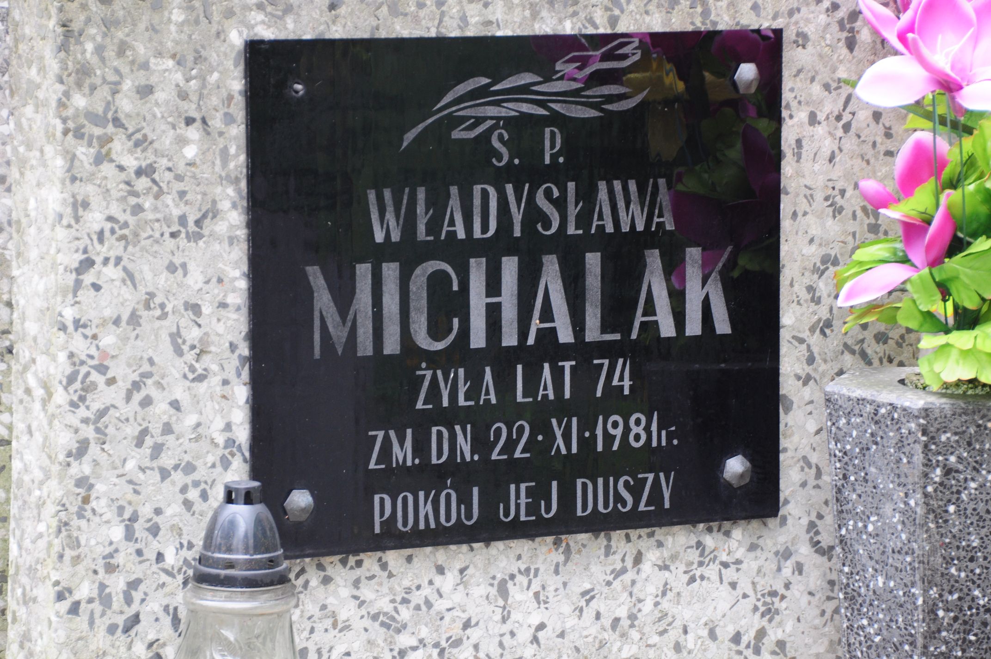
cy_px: 330
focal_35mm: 158
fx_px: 4330
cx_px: 496
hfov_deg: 13.1
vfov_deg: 8.7
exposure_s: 1/60
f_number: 7.1
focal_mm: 105
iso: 400
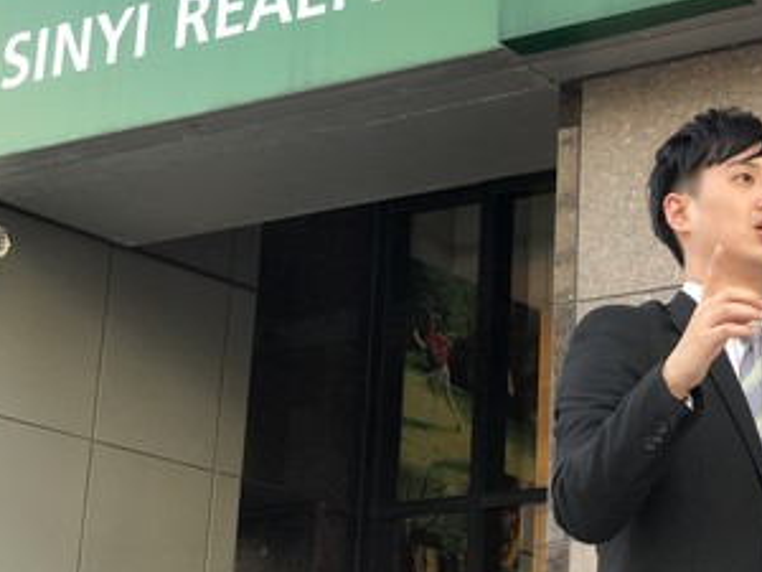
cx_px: 660
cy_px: 135
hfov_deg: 18.6
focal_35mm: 104
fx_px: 2289
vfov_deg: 14.2
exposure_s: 1/60
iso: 25
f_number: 2.4
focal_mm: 6
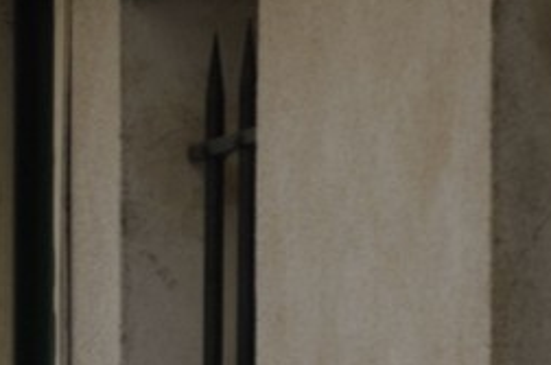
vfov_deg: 2.9
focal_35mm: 477
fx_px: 7287
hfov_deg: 4.2
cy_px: 660
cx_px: -1130
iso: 100
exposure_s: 1/6
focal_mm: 50
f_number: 9
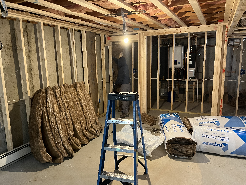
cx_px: 120
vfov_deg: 51.3
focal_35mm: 27
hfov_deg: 65.3
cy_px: 96
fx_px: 192
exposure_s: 1/60
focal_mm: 5.1
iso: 500
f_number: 1.6
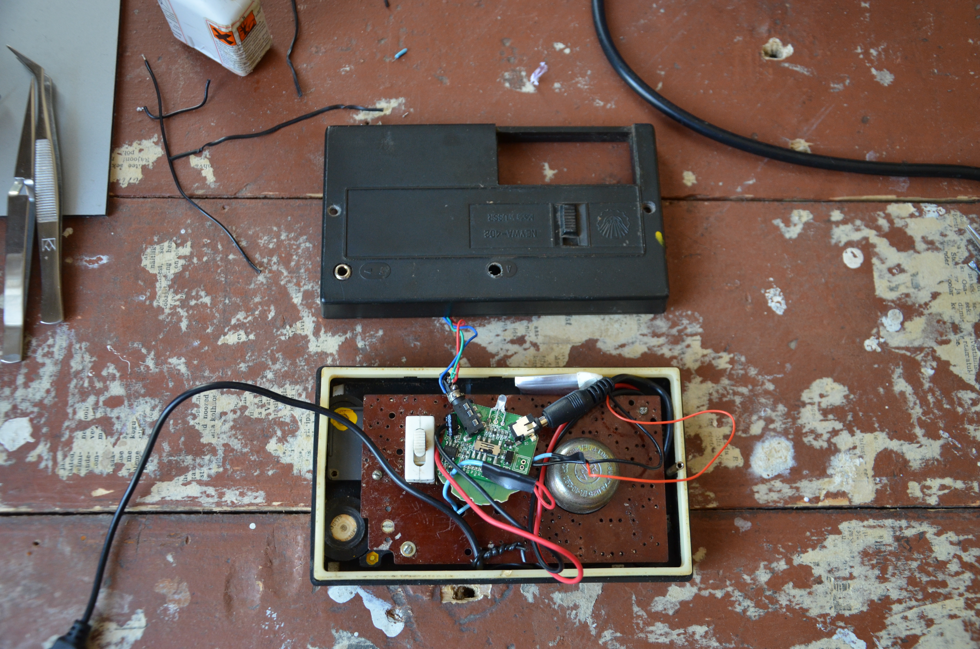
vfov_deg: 34.1
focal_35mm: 39
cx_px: 490
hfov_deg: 49.6
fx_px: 1059
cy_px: 324
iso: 800
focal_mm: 26
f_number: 4
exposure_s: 1/30
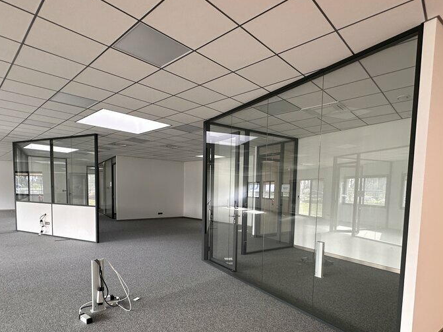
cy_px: 208
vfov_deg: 65.0
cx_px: 228
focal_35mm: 20
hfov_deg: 81.7
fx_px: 256
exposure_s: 1/99
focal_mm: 2.22
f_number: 2.2
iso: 100
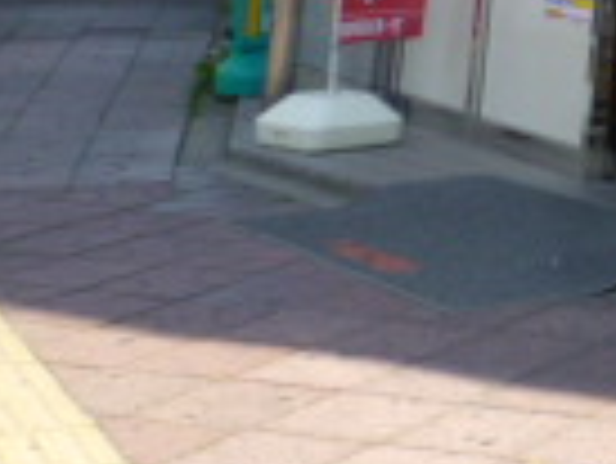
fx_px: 2084
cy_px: -518
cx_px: 1394
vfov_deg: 11.3
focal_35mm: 117
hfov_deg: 13.3
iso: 80
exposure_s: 1/160
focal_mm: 4.5
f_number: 4
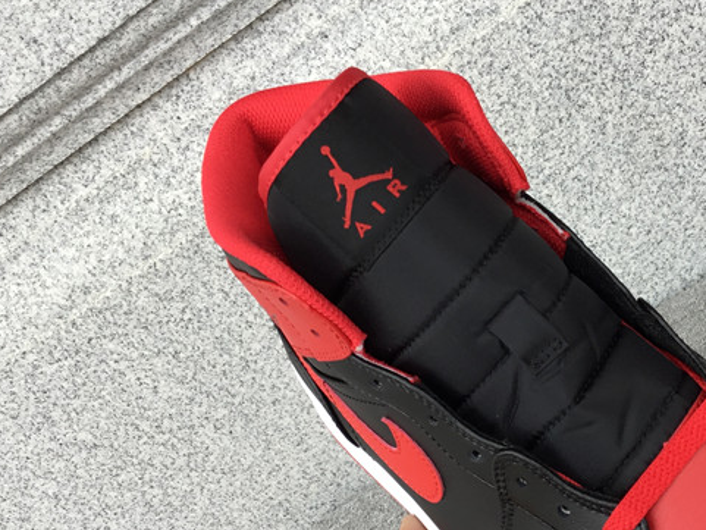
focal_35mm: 58
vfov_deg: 25.1
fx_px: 1183
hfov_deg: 32.5
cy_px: 349
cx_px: 545
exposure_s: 1/117
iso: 25
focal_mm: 3.3
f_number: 2.4
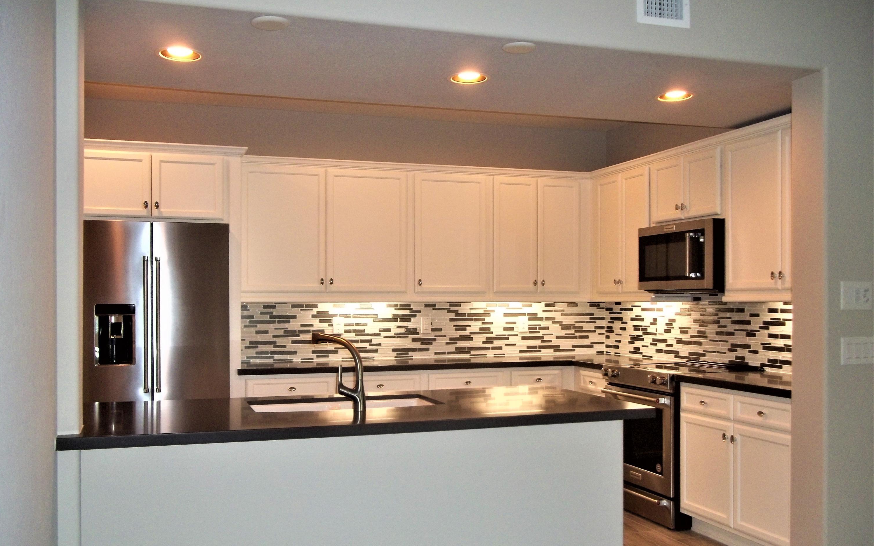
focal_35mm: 34
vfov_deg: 37.2
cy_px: 309
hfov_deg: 56.7
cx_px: 437
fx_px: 810
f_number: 2.9
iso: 160
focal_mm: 5.7
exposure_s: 1/30
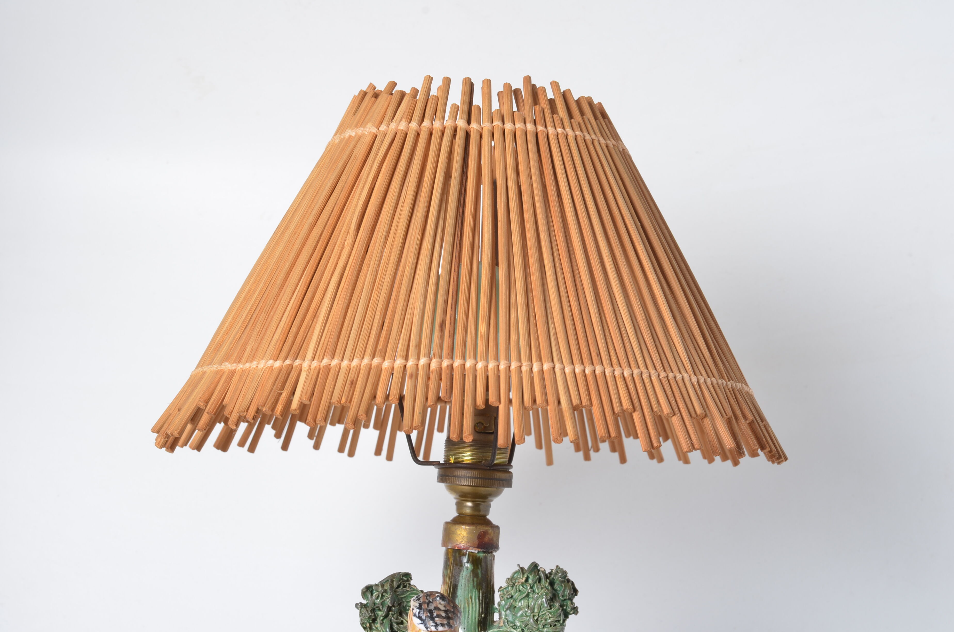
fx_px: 1983
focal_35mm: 75
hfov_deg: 27.0
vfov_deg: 18.1
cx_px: 477
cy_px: 316
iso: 100
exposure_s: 1/125
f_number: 11
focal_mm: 50
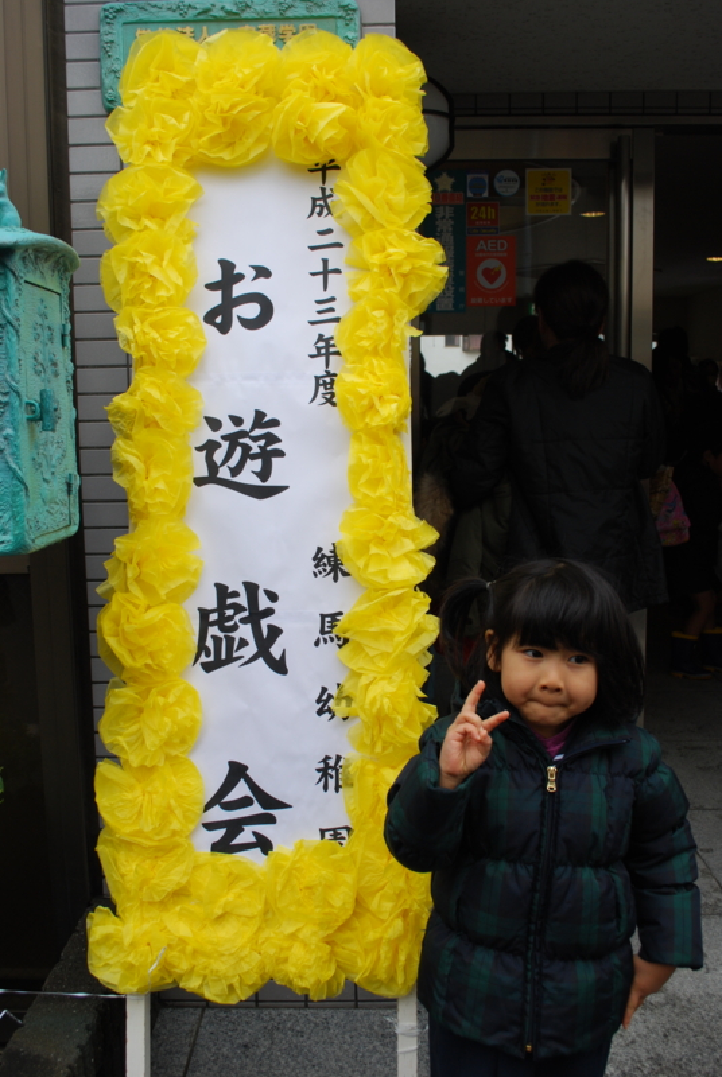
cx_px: 361
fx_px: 989
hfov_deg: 40.1
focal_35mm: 33
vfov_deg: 57.2
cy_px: 538
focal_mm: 22
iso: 180
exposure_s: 1/125
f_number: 5.6
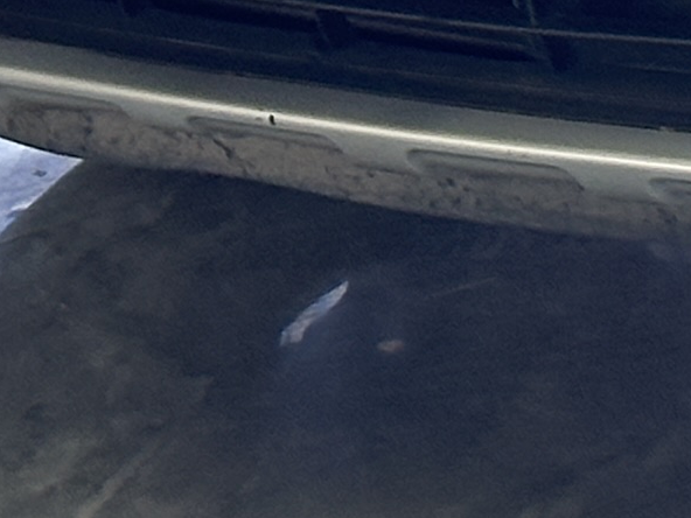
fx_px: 6528
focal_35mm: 327
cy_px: -1186
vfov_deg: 4.3
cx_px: 1618
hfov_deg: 5.8
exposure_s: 1/100
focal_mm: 6.86
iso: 160
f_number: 1.78
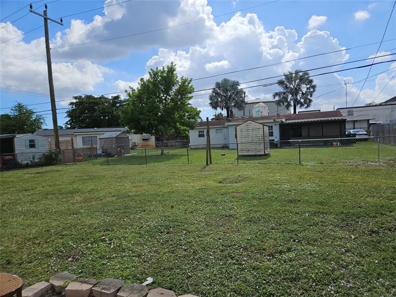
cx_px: 198
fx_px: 263
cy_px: 148
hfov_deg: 73.9
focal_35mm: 23
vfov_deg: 58.9
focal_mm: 5.4
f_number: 1.8
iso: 25
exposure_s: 1/3579
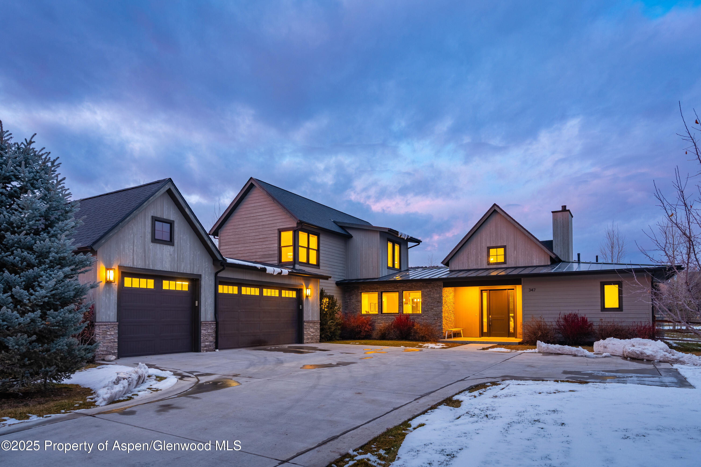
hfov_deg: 78.6
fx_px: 428
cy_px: 234
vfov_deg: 57.2
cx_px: 350
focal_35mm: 22
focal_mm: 22
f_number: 5.6
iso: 400
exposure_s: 1/40
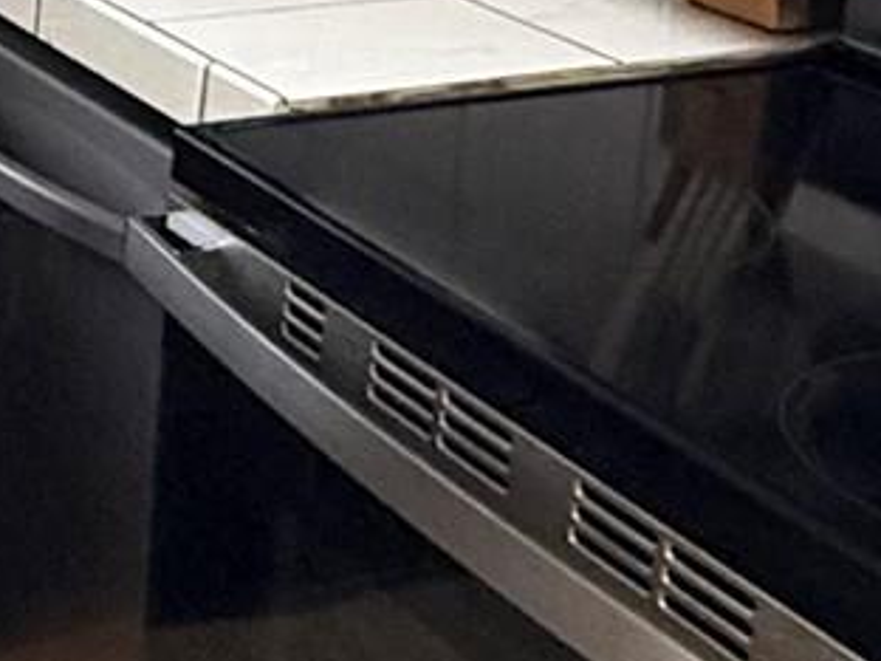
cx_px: -336
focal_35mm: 92
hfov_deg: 19.3
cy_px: -178
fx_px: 2341
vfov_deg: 15.4
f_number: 2.2
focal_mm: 2.22
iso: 500
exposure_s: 1/60
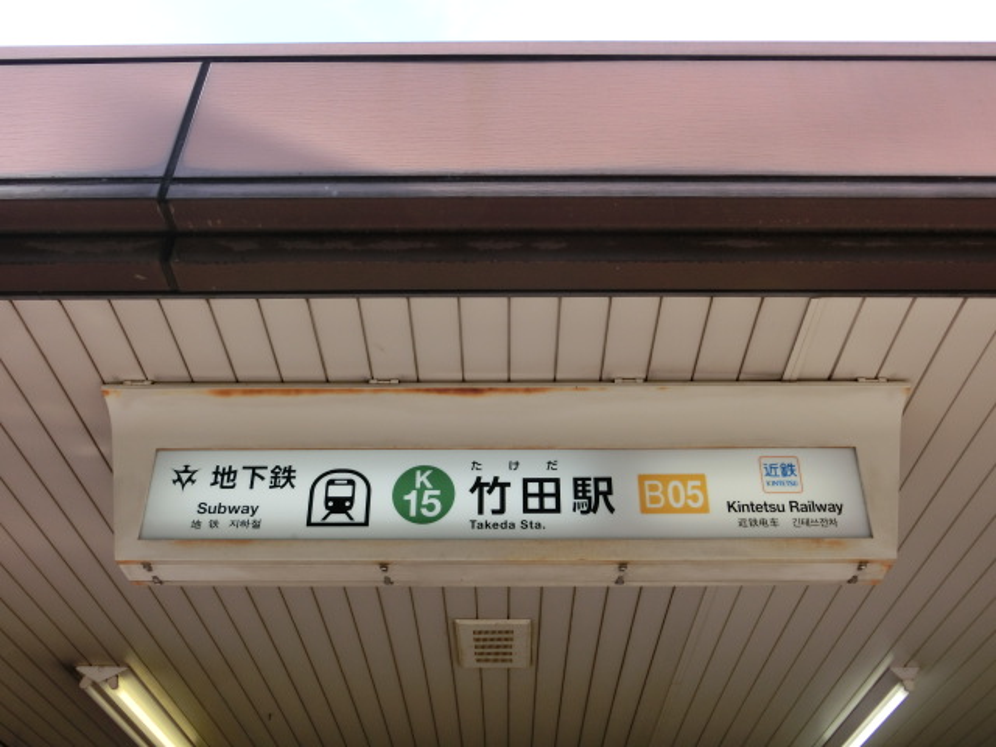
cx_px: 498
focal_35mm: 34
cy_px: 374
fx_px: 978
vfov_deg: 41.8
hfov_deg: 54.0
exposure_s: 1/200
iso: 80
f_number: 3.9
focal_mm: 6
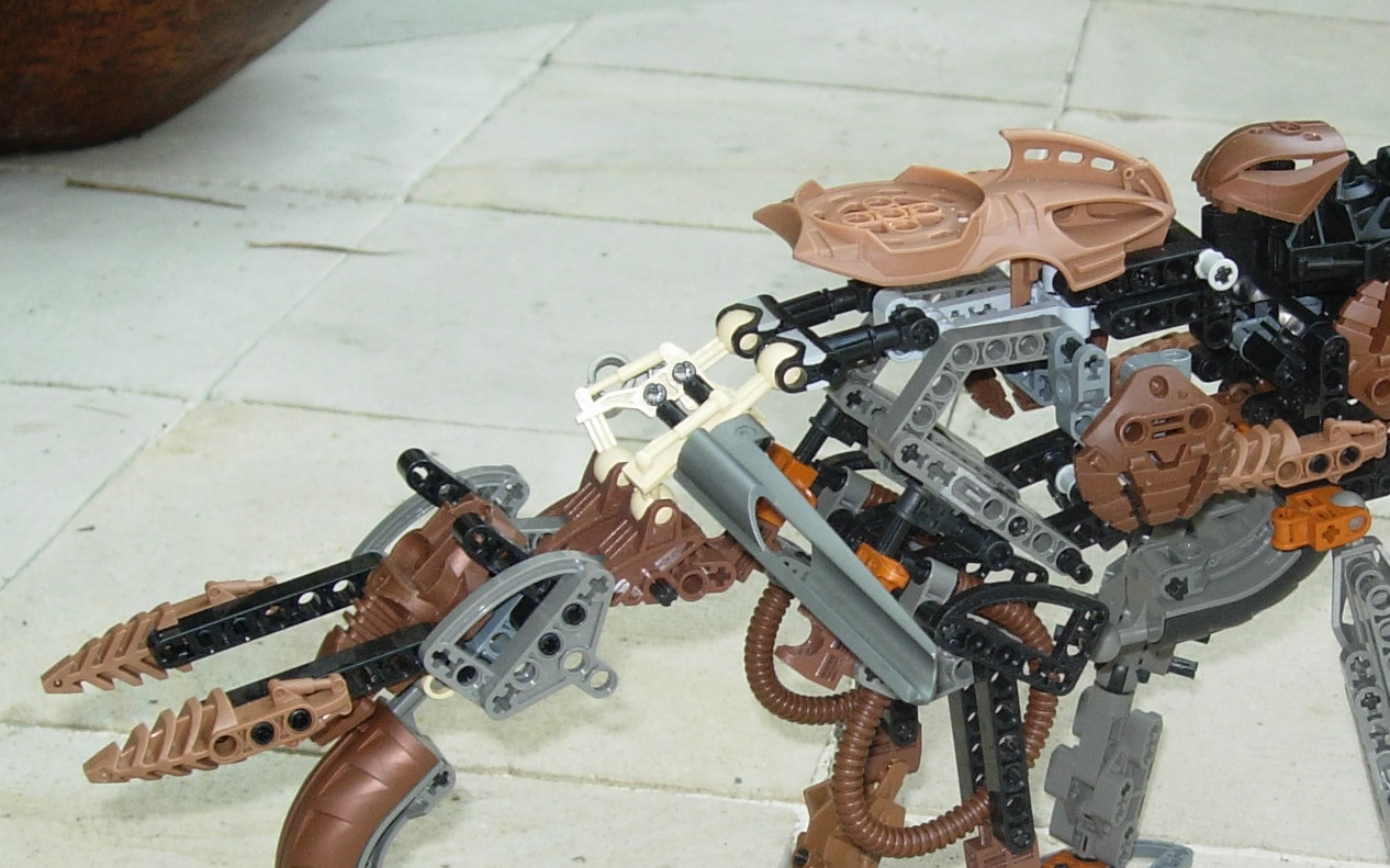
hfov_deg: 26.1
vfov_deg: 16.6
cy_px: 676
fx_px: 2955
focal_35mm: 78
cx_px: 1070
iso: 79
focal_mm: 8.5
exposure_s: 1/111
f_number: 2.9
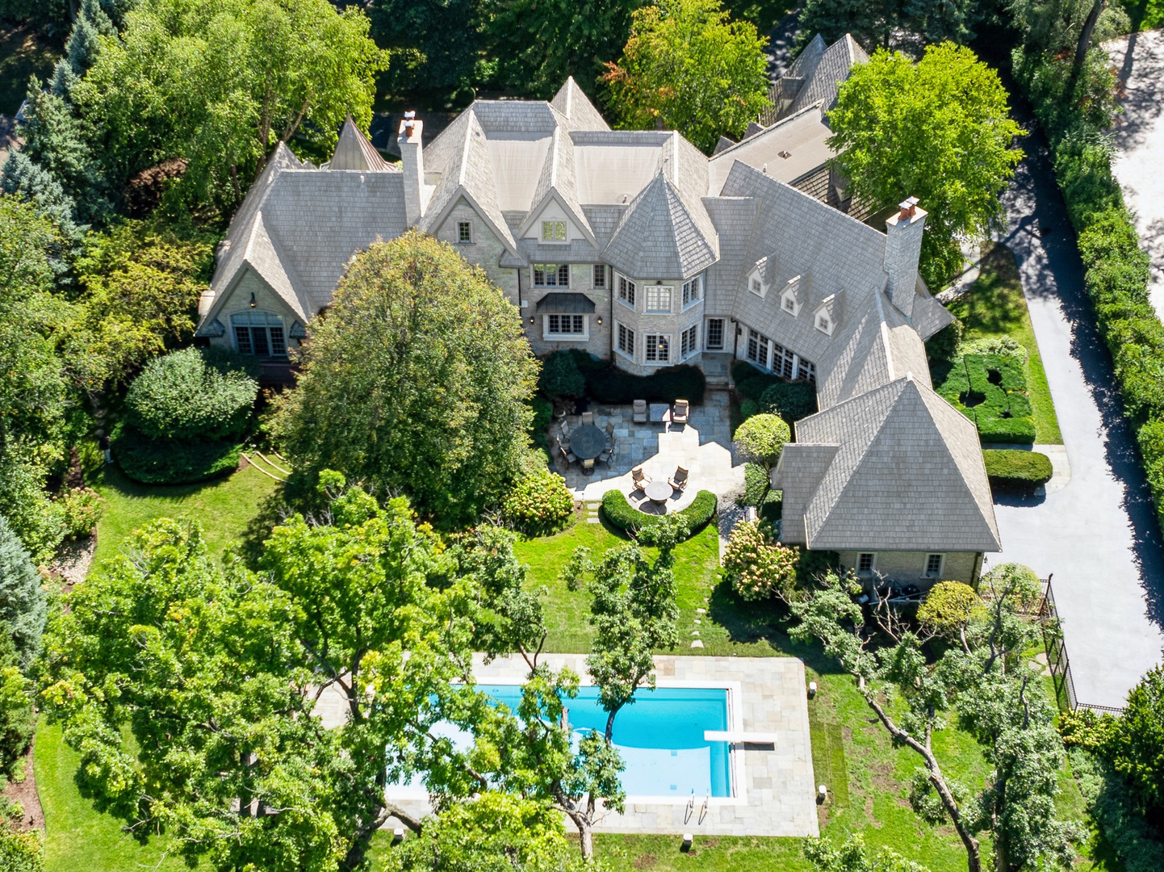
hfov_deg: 71.6
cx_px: 582
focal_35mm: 24
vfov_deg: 56.8
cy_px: 436
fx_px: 807
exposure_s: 1/640
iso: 100
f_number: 2.8
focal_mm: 12.29
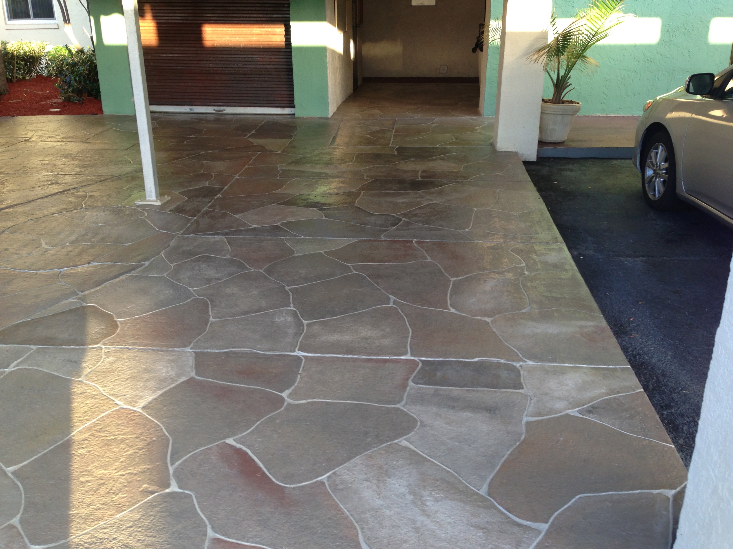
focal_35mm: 33
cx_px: 366
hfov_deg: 55.4
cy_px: 274
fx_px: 699
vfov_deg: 42.9
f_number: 2.4
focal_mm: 4.13
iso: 64
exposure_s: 1/60
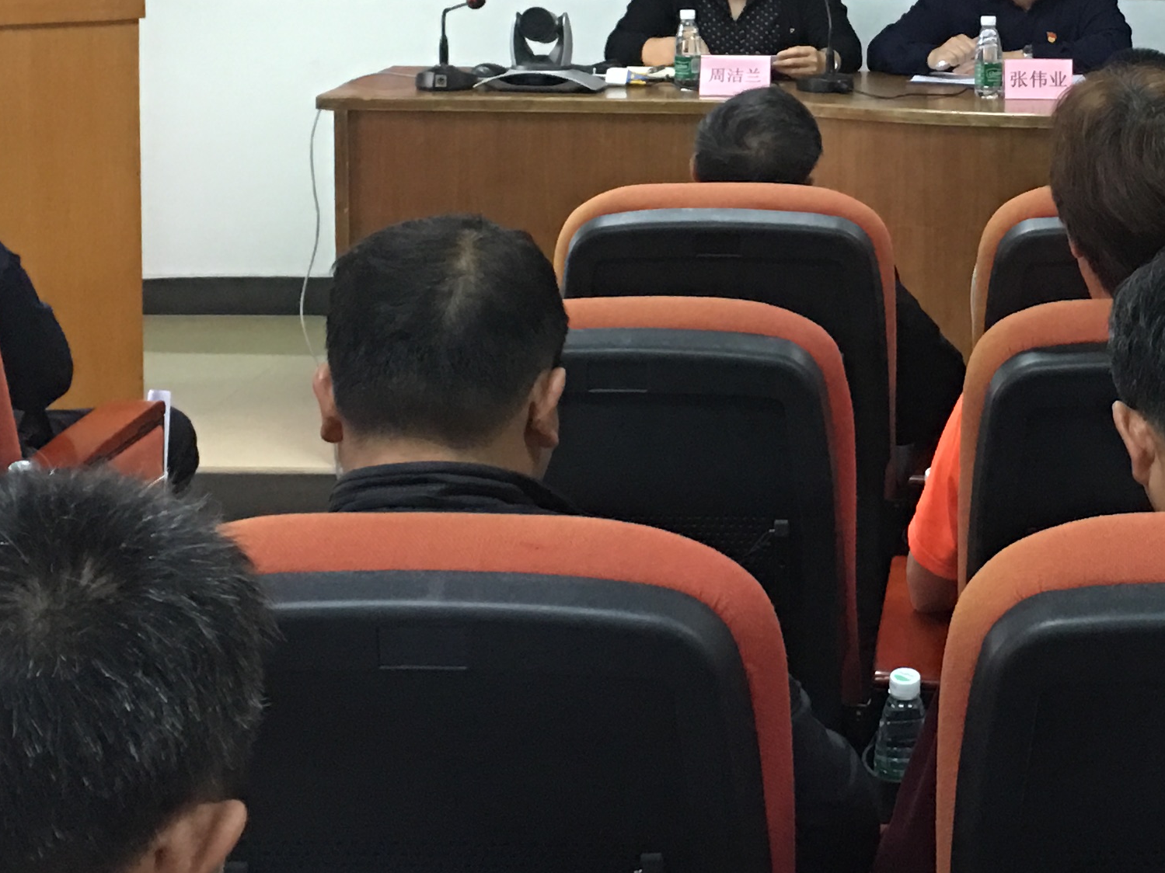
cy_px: 103
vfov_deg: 18.6
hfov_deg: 24.5
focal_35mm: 78
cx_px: 962
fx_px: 2625
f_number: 2.2
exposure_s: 1/10
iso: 80
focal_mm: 4.15
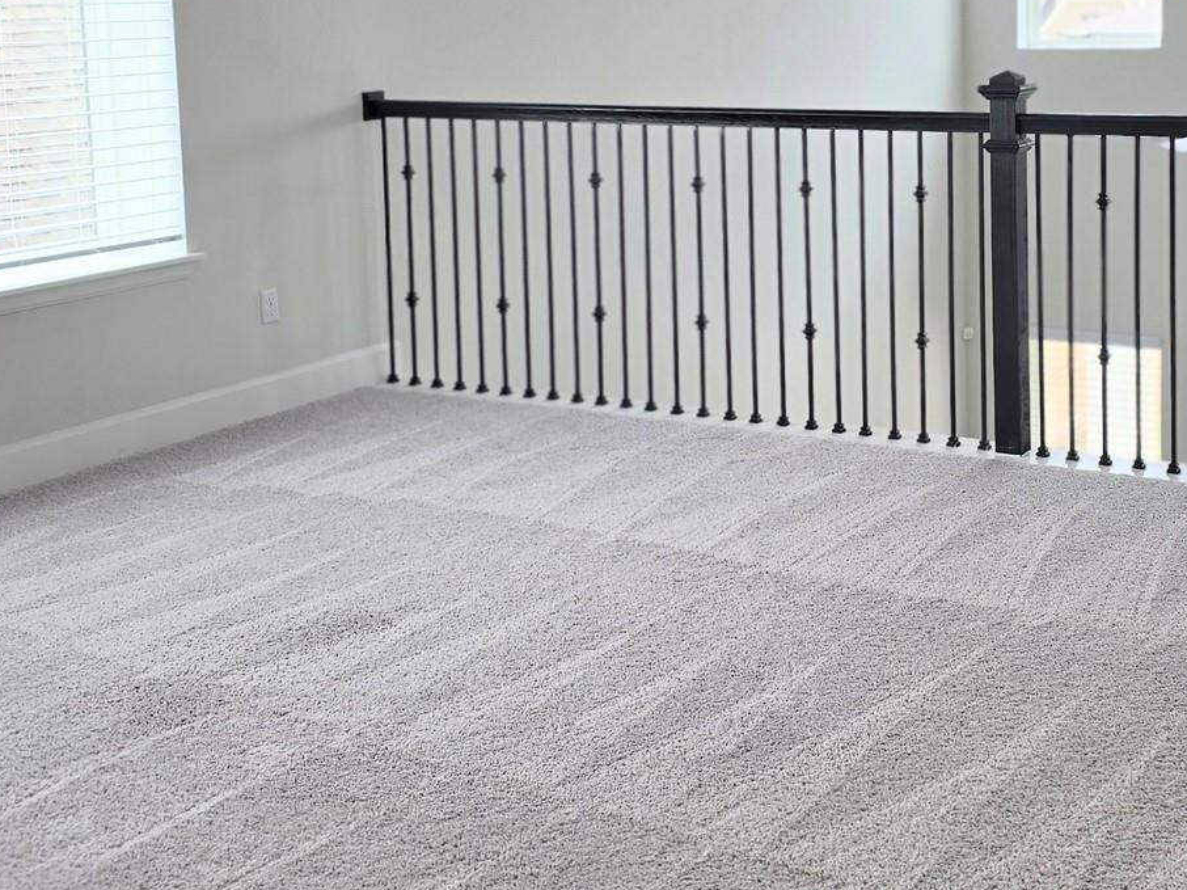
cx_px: 844
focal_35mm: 52
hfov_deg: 36.2
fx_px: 1783
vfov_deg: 27.5
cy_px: 191
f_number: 1.7
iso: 12
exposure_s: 1/120
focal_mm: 6.3
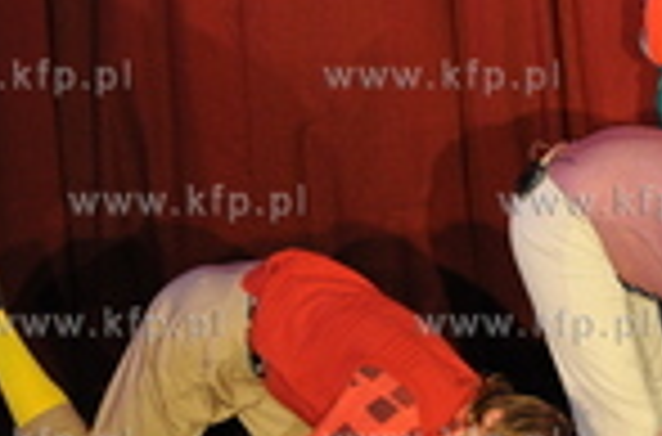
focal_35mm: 251
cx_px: 775
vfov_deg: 5.4
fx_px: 4601
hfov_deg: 8.2
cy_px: 261
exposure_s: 1/125
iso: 1600
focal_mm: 92
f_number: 4
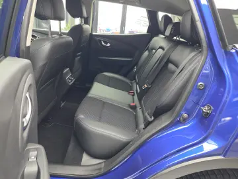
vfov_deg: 58.9
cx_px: 119
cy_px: 90
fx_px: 158
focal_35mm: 23
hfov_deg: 73.9
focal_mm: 6.25
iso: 320
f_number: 1.7
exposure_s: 1/100
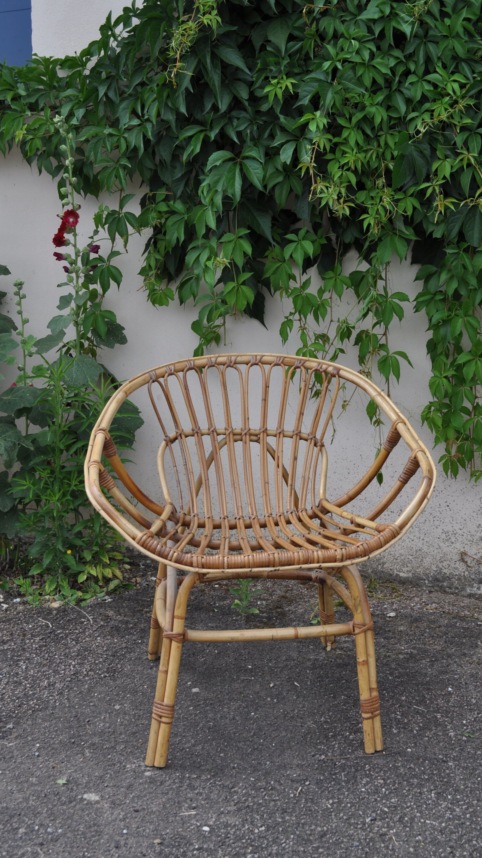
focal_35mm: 47
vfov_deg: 44.1
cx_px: 268
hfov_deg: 25.7
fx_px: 1057
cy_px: 425
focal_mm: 29
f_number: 7.1
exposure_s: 1/200
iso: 200
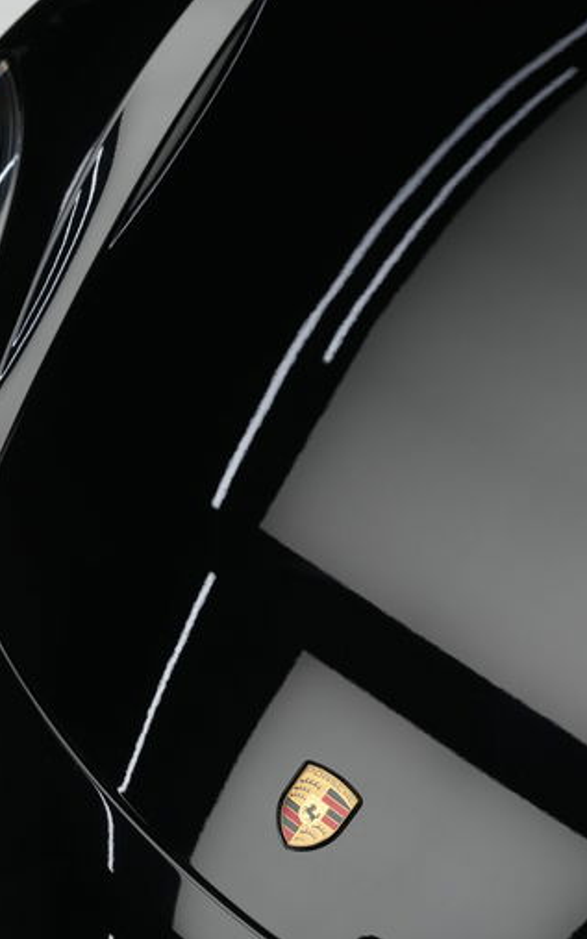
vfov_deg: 37.5
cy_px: 467
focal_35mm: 54
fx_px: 1382
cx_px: 130
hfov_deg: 23.7
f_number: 4
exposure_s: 1/60
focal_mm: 35
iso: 800
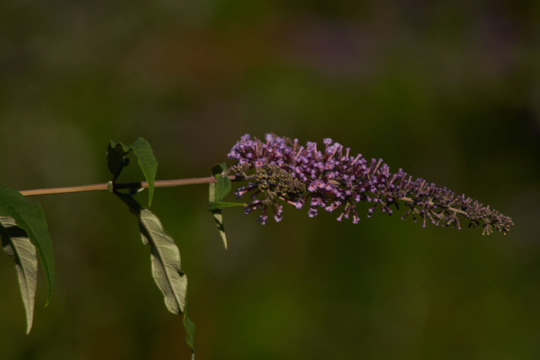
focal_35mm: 900
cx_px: 270
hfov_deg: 2.3
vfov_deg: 1.5
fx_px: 13499
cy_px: 180
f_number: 11
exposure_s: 1/1000
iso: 400
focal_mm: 600
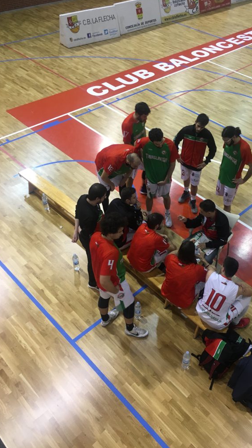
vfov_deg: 61.0
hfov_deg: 36.5
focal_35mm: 32
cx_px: 158
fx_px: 380
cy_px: 224
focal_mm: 4.15
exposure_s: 1/33
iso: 100
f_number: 2.2
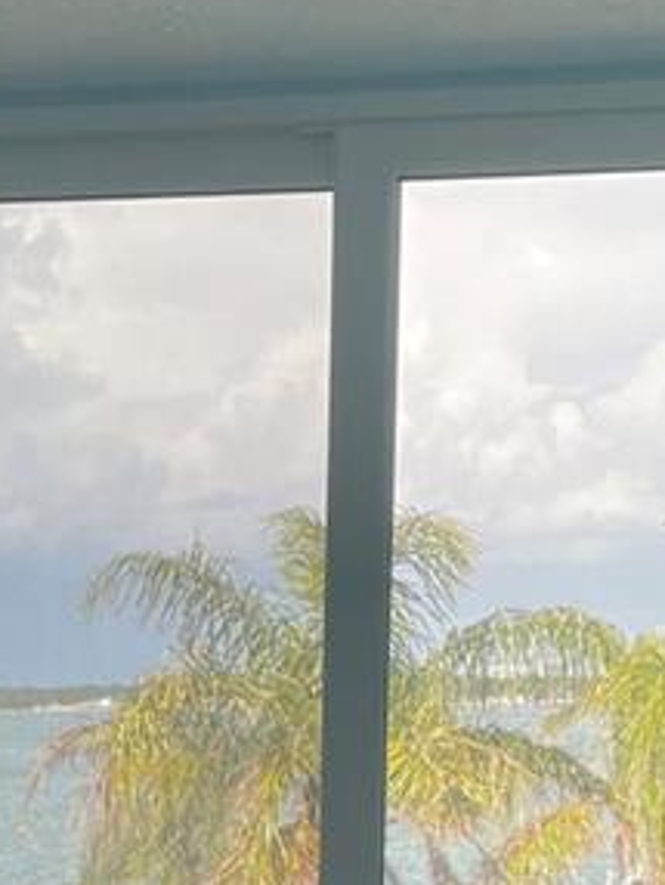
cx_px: -80
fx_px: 2788
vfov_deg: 16.7
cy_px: 1244
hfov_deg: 13.3
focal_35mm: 109
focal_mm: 4.2
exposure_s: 1/666
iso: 32
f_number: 1.6
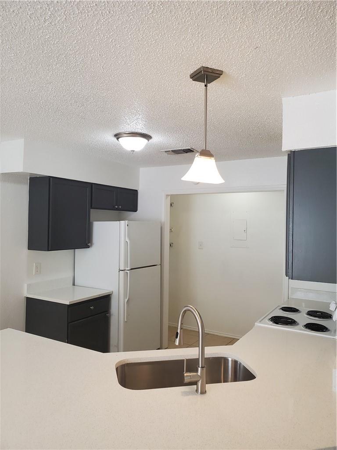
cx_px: 168
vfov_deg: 67.3
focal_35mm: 26
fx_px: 337
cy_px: 225
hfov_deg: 53.1
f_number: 2.4
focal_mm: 4.3
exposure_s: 1/120
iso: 200
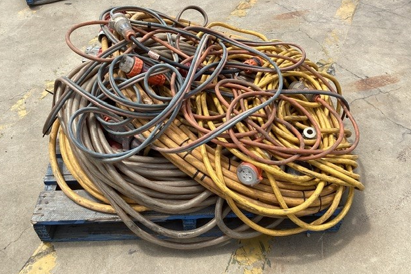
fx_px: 377
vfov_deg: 40.0
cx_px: 207
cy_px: 131
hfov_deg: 57.2
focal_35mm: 33
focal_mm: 3.3
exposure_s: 1/994
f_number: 2.4
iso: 25
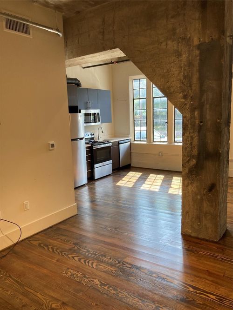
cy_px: 155
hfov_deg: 49.7
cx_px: 116
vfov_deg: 63.5
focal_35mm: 28
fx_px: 251
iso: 64
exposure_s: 1/60
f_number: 1.8
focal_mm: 3.99
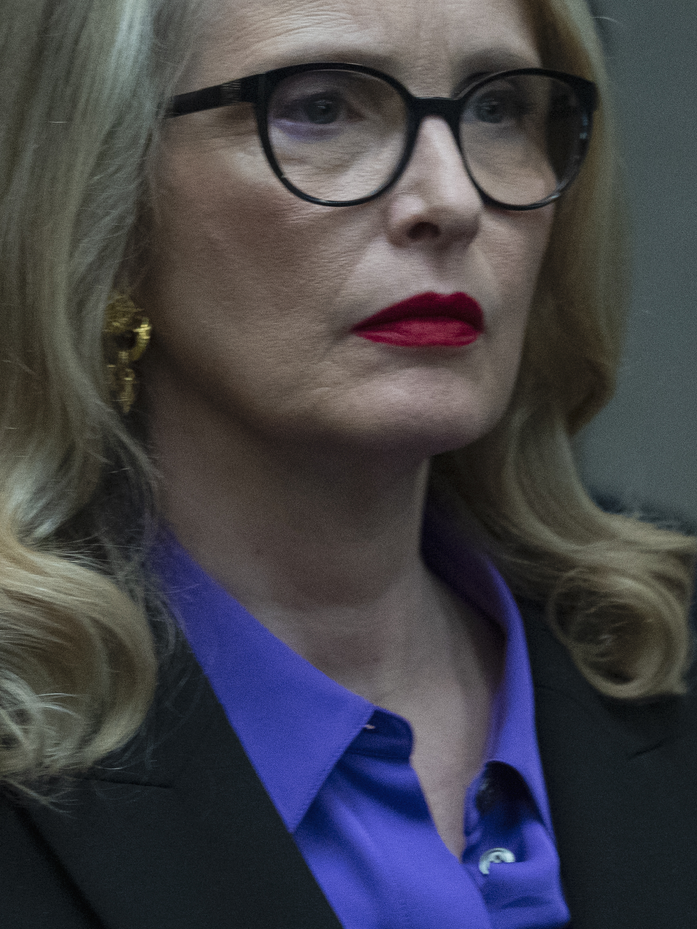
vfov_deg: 4.2
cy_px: 372
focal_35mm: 475
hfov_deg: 3.1
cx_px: 556
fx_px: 12752
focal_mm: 135
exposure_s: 1/250
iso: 3200
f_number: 2.2
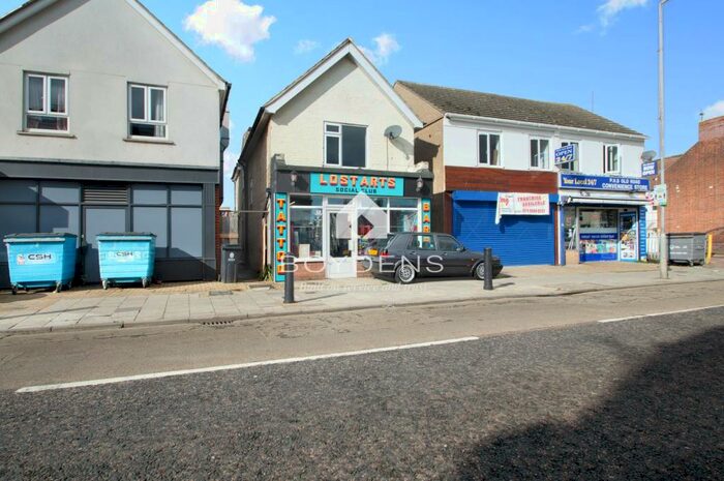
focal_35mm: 18
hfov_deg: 90.1
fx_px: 362
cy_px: 240
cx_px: 362
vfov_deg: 67.3
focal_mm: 12
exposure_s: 1/500
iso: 200
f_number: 10
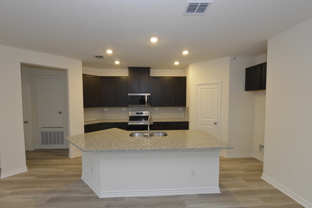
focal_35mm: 15
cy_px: 108
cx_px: 149
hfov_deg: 100.3
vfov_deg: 77.3
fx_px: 130
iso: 6400
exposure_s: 1/80
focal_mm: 14
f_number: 11
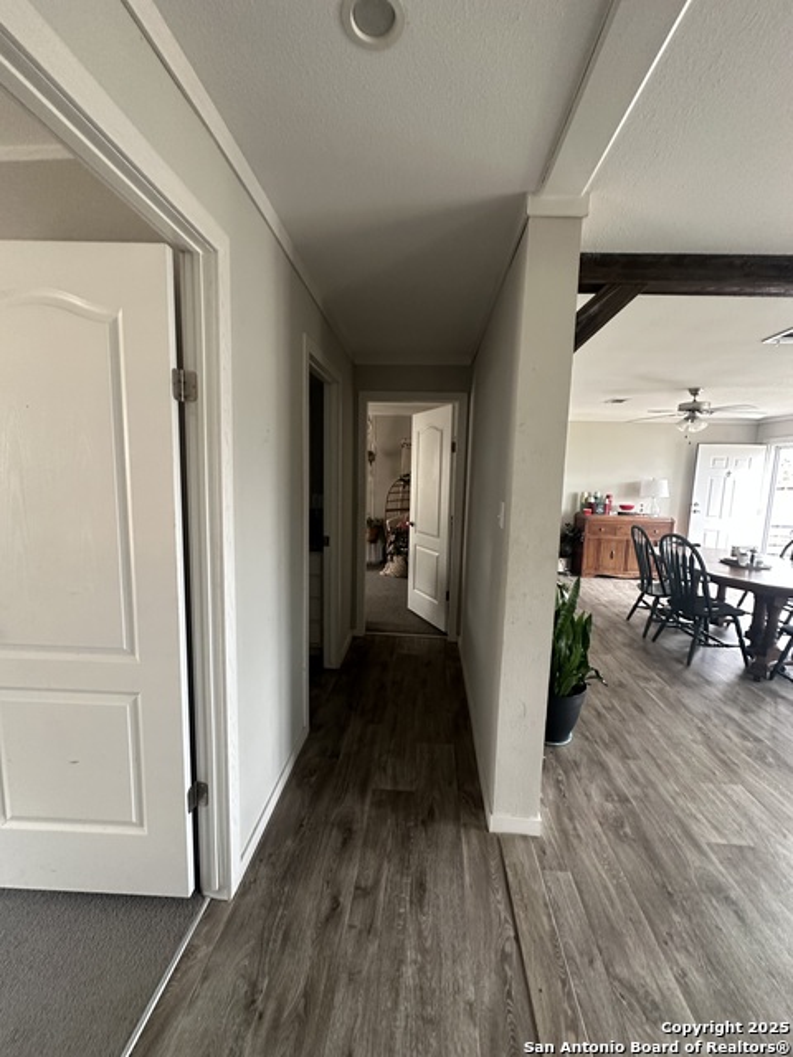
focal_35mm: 14
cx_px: 396
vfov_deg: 102.1
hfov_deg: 85.7
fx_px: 428
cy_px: 528
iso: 320
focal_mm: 2.22
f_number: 2.2
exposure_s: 1/70
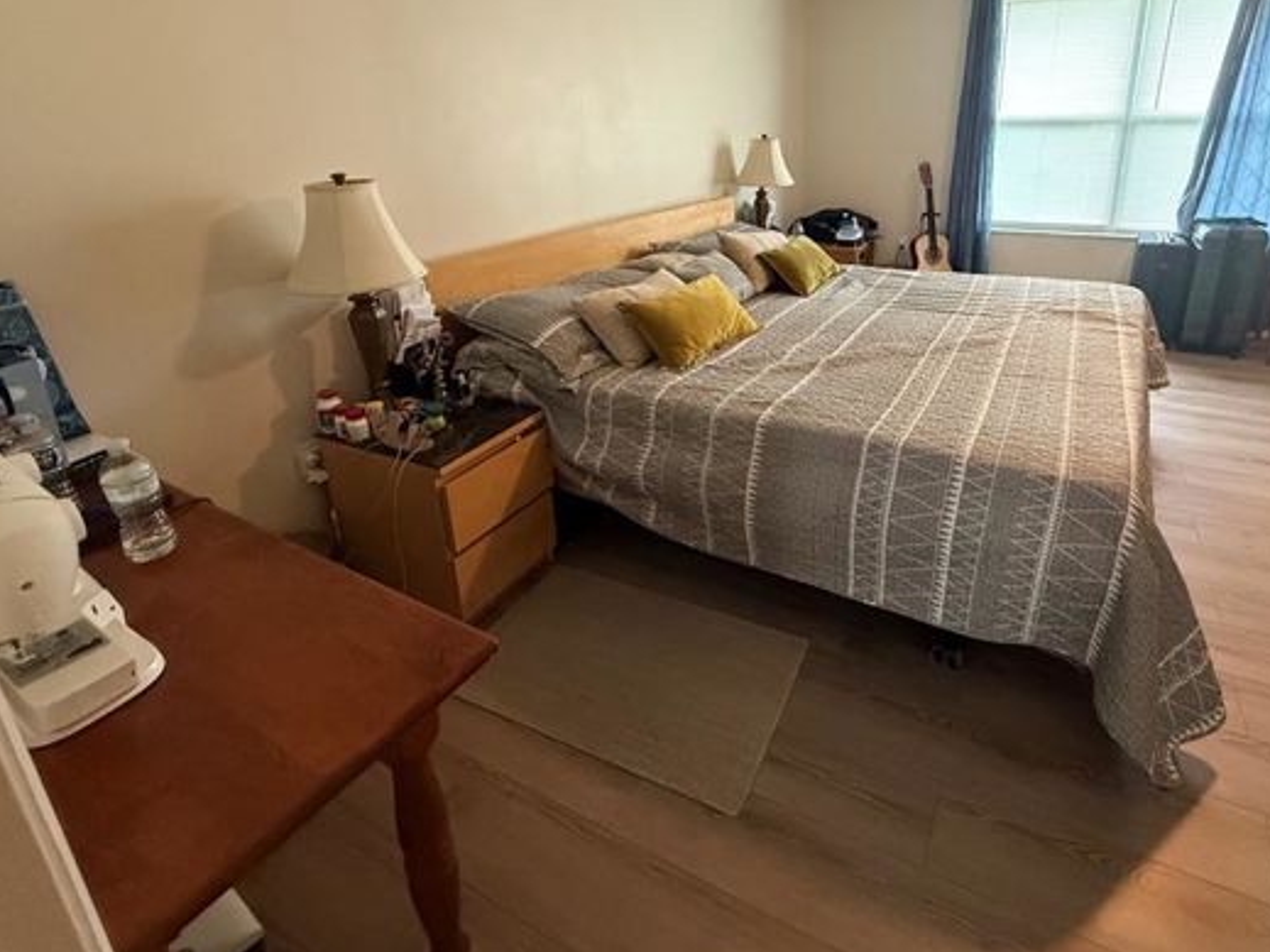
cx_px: 738
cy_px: 330
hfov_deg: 84.0
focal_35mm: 19
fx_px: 697
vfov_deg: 67.1
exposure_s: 1/60
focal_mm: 2.22
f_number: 2.2
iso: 640
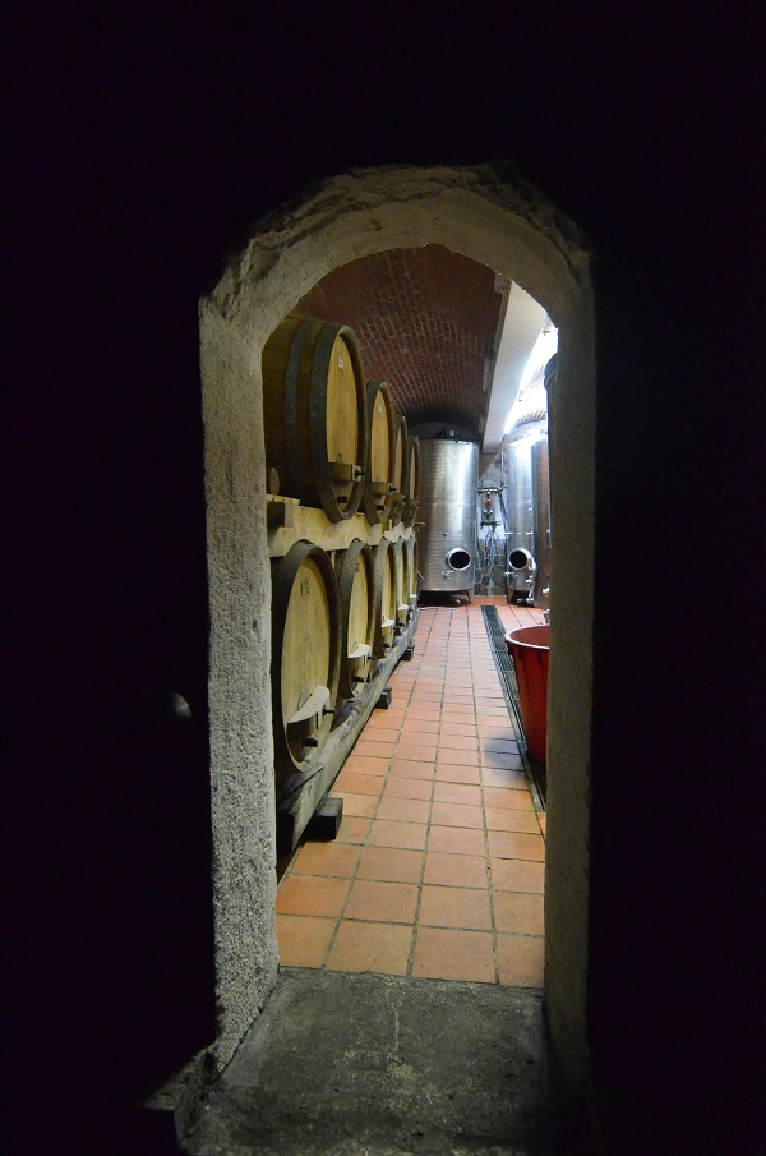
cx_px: 383
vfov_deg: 90.1
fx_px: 577
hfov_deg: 67.2
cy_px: 578
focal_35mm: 18
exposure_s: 1/20
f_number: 4.5
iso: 6400
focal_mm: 12
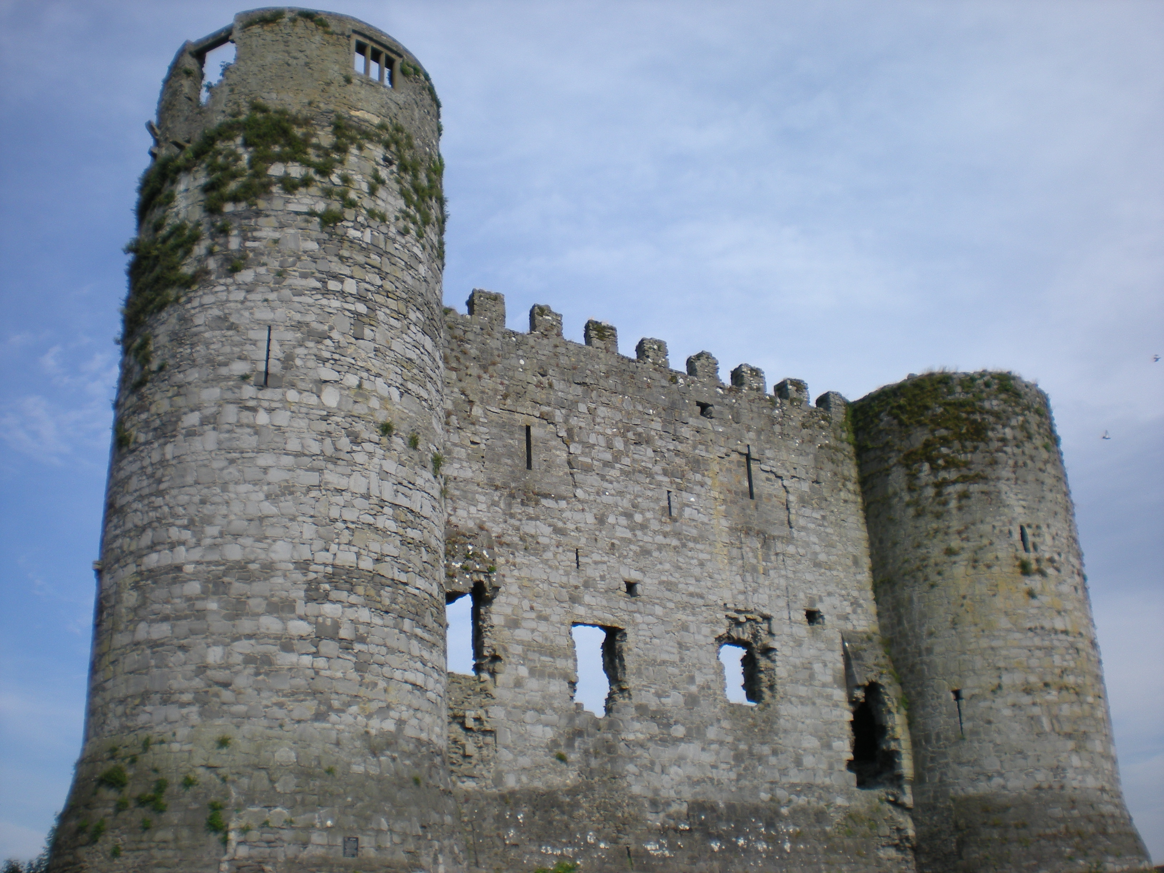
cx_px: 582
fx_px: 1278
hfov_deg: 49.0
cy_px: 436
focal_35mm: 38
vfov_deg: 37.7
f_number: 4.6
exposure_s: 1/422
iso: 64
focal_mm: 6.3
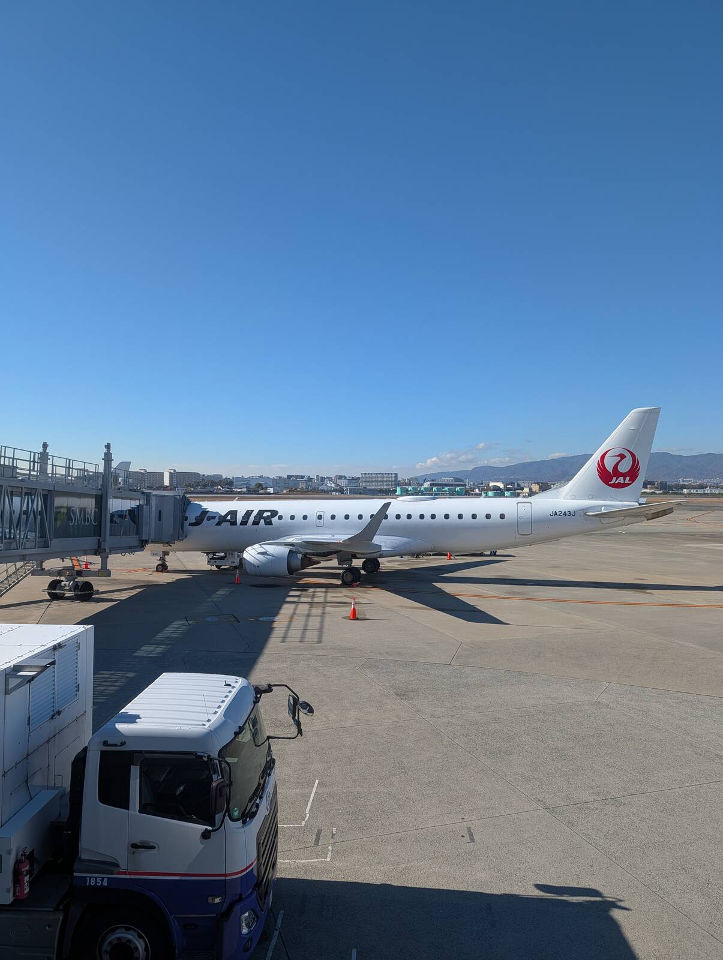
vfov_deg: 71.5
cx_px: 362
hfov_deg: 56.9
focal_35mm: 24
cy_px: 480
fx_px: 667
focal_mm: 6.9
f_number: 1.68
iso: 36
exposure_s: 1/496
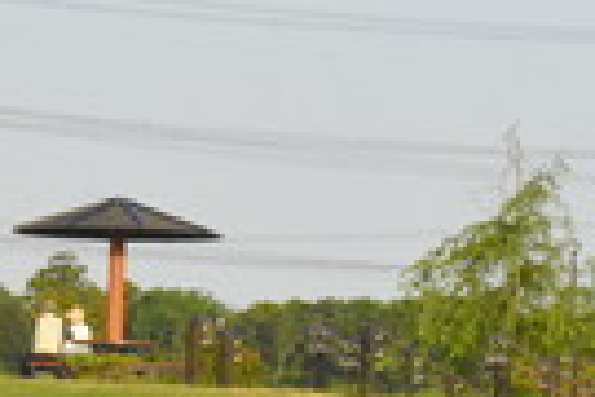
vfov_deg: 3.1
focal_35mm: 444
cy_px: 571
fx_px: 7338
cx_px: 357
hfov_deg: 4.6
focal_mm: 80
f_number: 10
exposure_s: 1/1600
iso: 2000
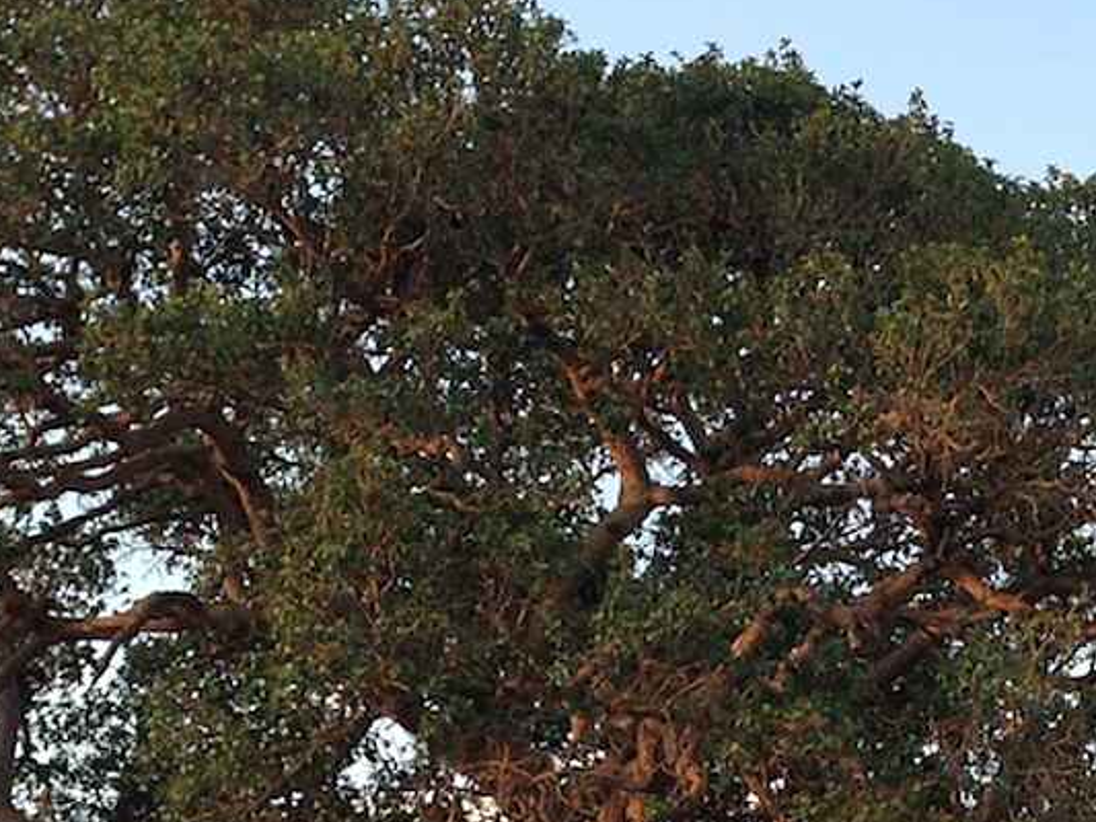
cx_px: 808
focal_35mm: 99
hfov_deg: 19.7
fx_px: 3135
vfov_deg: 14.5
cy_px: 956
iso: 50
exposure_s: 1/176
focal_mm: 4.13
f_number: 2.4
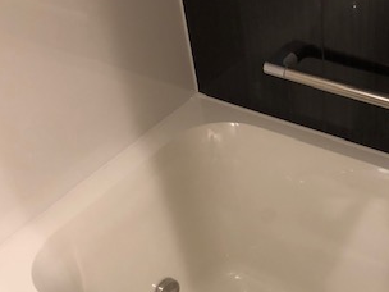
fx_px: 663
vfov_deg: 23.7
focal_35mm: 59
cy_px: 293
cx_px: 282
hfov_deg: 32.2
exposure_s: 1/17
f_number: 1.8
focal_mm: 3.99
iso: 80
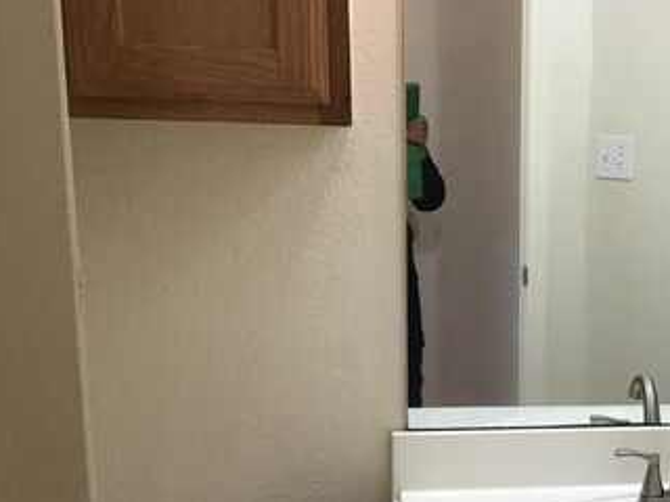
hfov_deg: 29.8
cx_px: 609
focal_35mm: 62
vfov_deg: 23.2
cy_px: 414
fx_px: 1200
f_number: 2.4
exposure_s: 1/30
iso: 64
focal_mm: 3.3
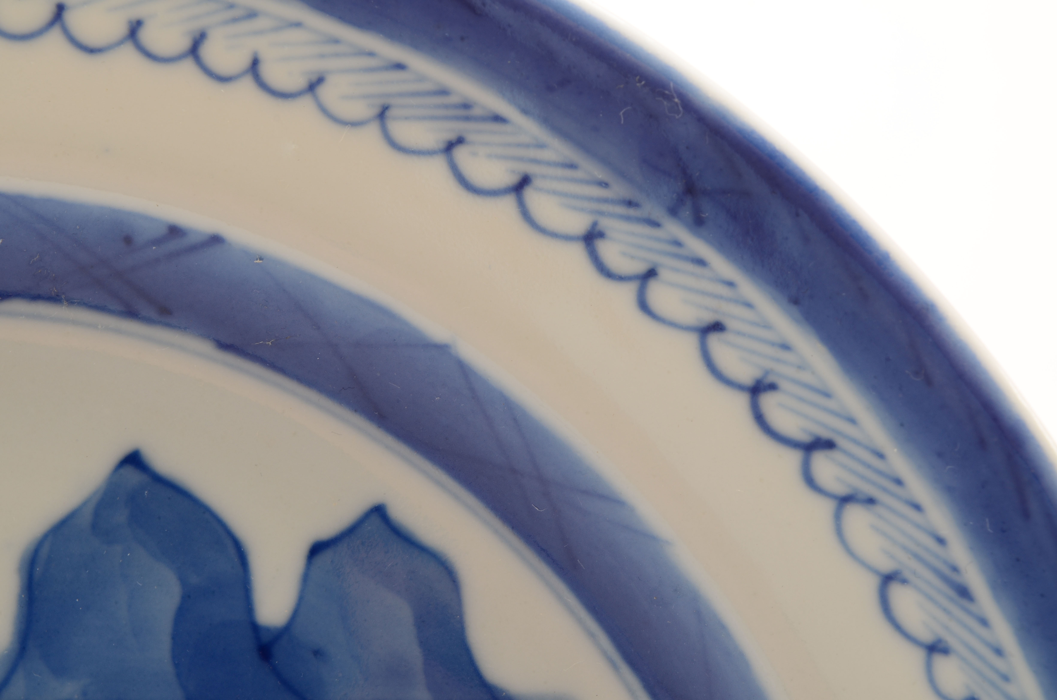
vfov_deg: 16.5
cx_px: 528
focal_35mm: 82
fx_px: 2417
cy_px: 350
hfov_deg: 24.7
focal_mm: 55
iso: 100
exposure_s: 1/160
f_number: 18
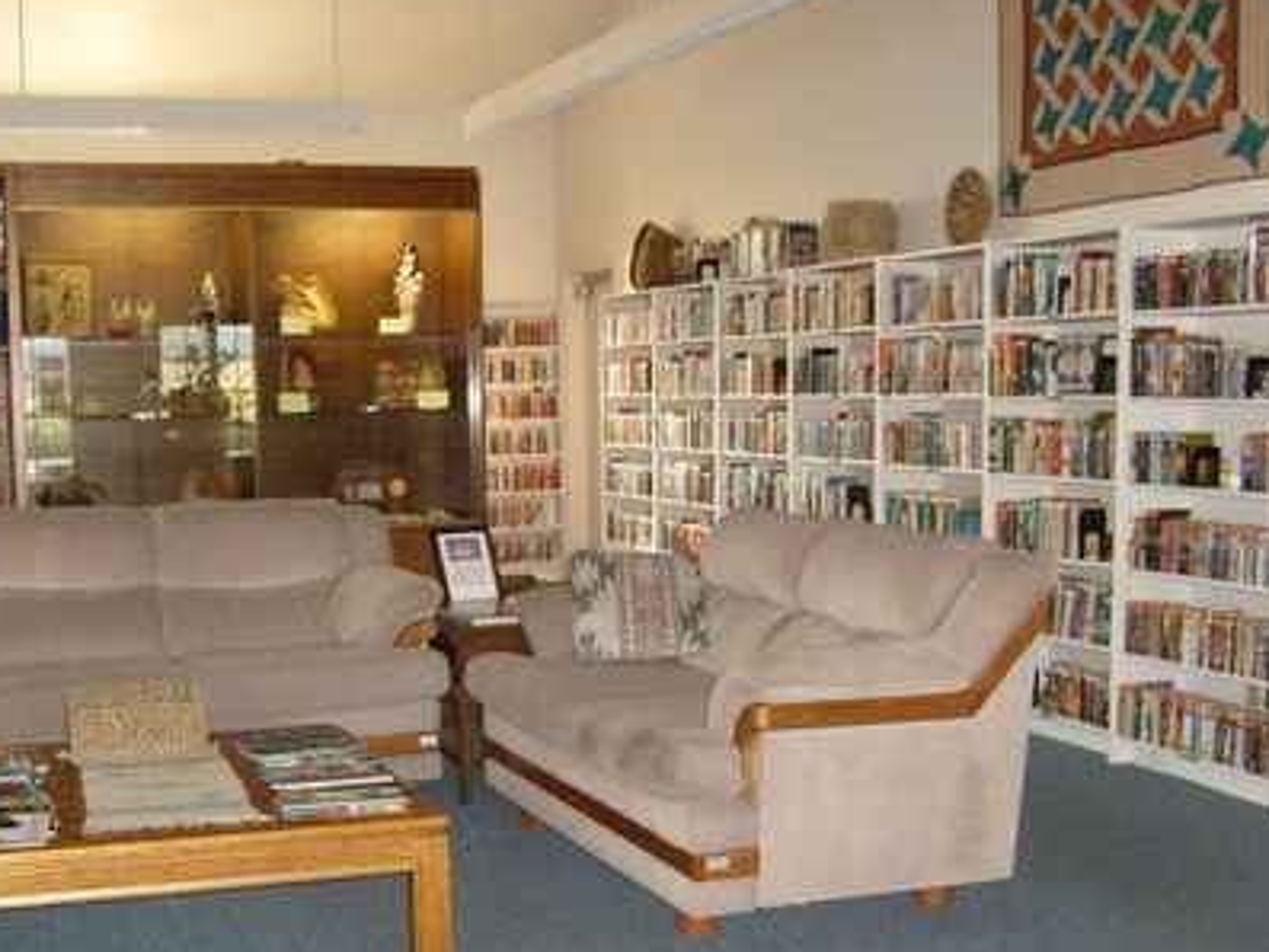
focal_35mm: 47
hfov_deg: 40.2
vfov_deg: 30.8
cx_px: 503
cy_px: 601
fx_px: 1724
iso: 320
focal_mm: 5.8
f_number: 2.8
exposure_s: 1/45
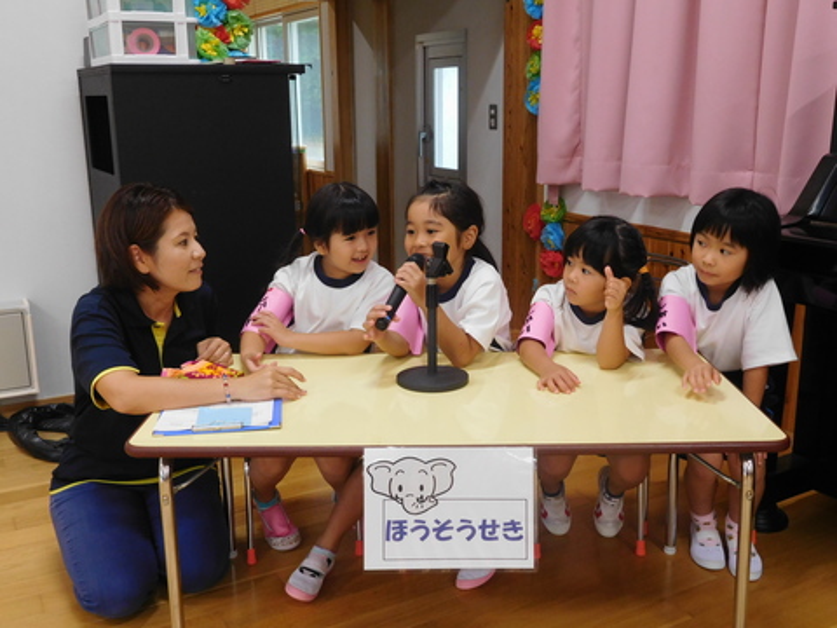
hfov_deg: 52.6
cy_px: 314
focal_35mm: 35
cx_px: 418
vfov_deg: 40.7
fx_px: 846
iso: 320
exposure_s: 1/30
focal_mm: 6.2
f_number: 3.8
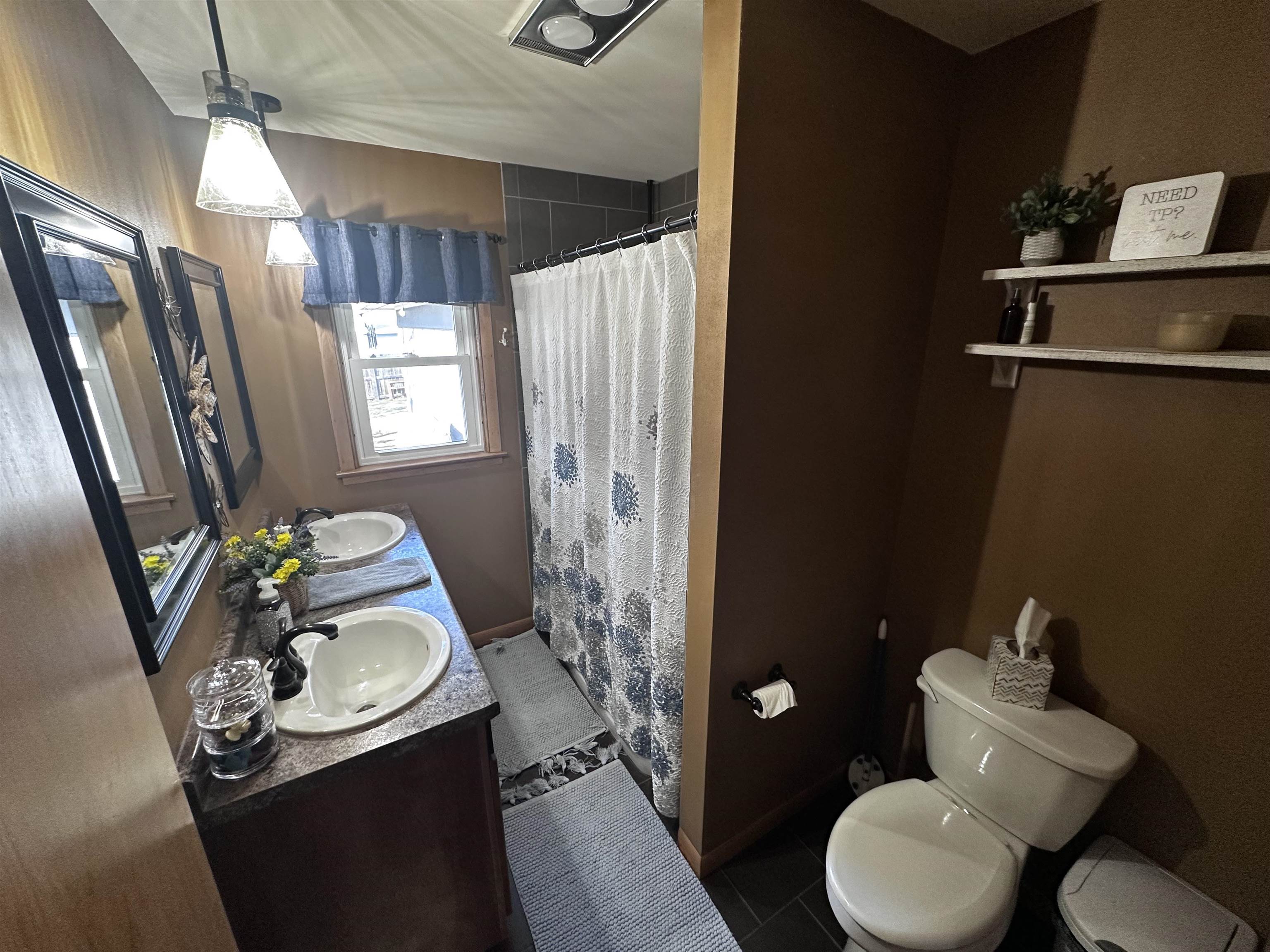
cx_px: 635
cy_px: 476
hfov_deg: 102.1
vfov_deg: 85.7
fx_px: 514
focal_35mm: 14
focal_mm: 2.22
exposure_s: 1/60
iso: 250
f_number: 2.2
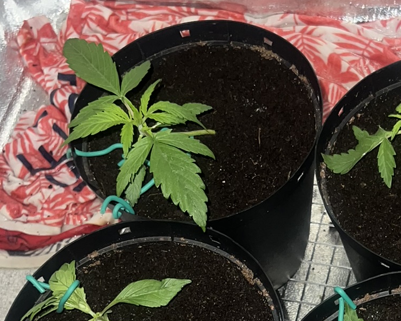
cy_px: 359
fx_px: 819
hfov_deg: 27.2
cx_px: 295
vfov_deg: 21.0
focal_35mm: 69
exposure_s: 1/4
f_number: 1.5
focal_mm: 5.7
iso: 50
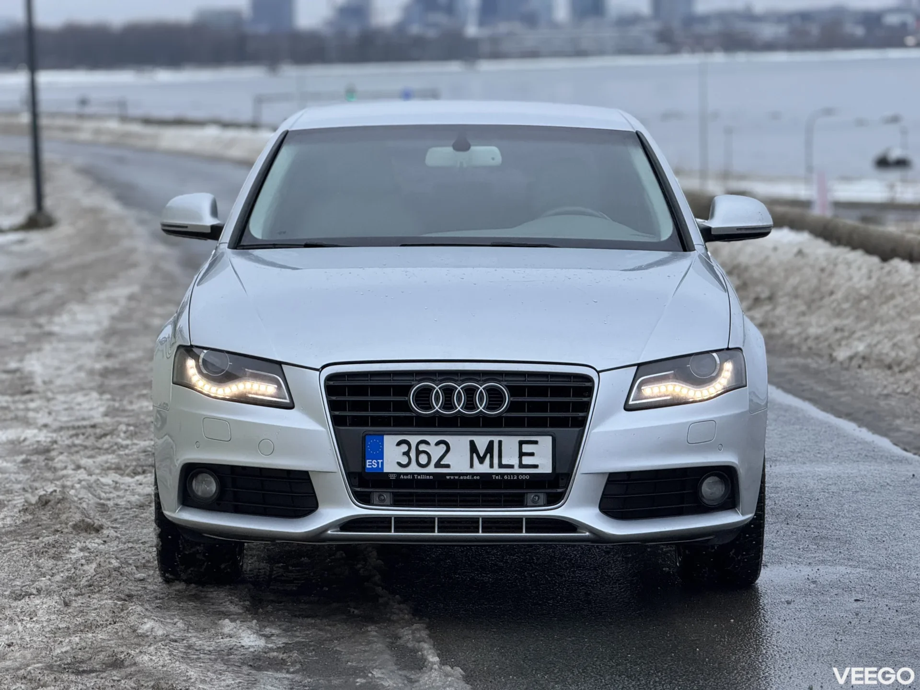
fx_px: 3189
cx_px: 460
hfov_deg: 16.4
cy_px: 345
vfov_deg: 12.3
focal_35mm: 120
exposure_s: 1/98
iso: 200
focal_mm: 15.66
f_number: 2.8
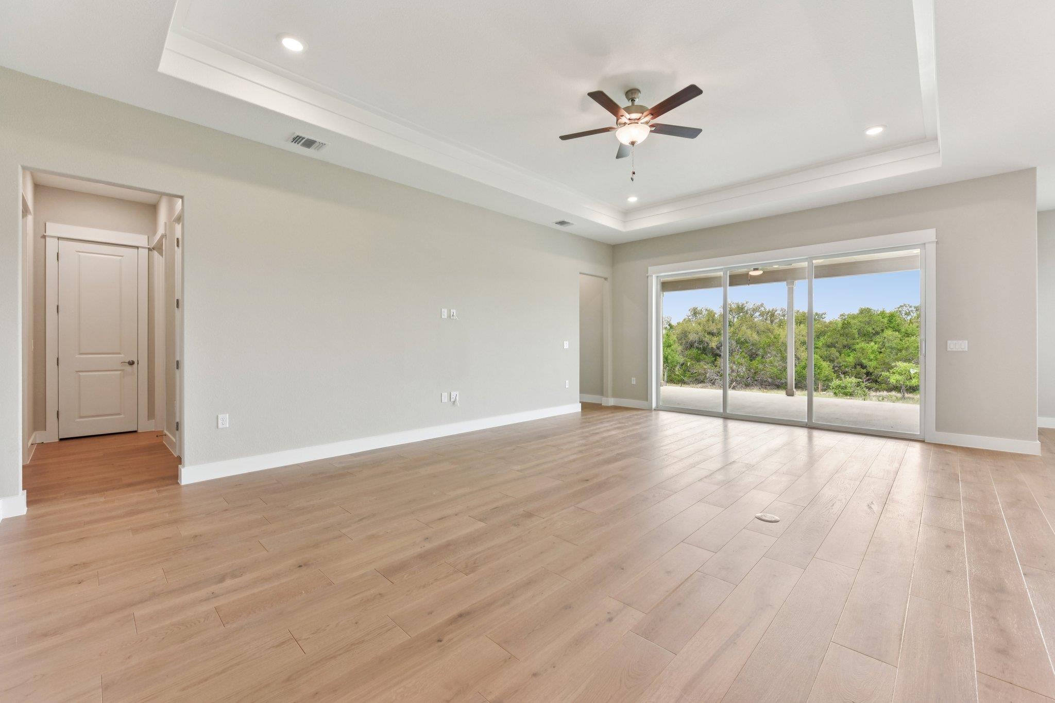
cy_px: 352
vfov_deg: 77.3
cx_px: 528
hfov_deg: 100.4
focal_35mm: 15
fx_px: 440
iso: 100
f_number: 8
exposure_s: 1/25
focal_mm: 15
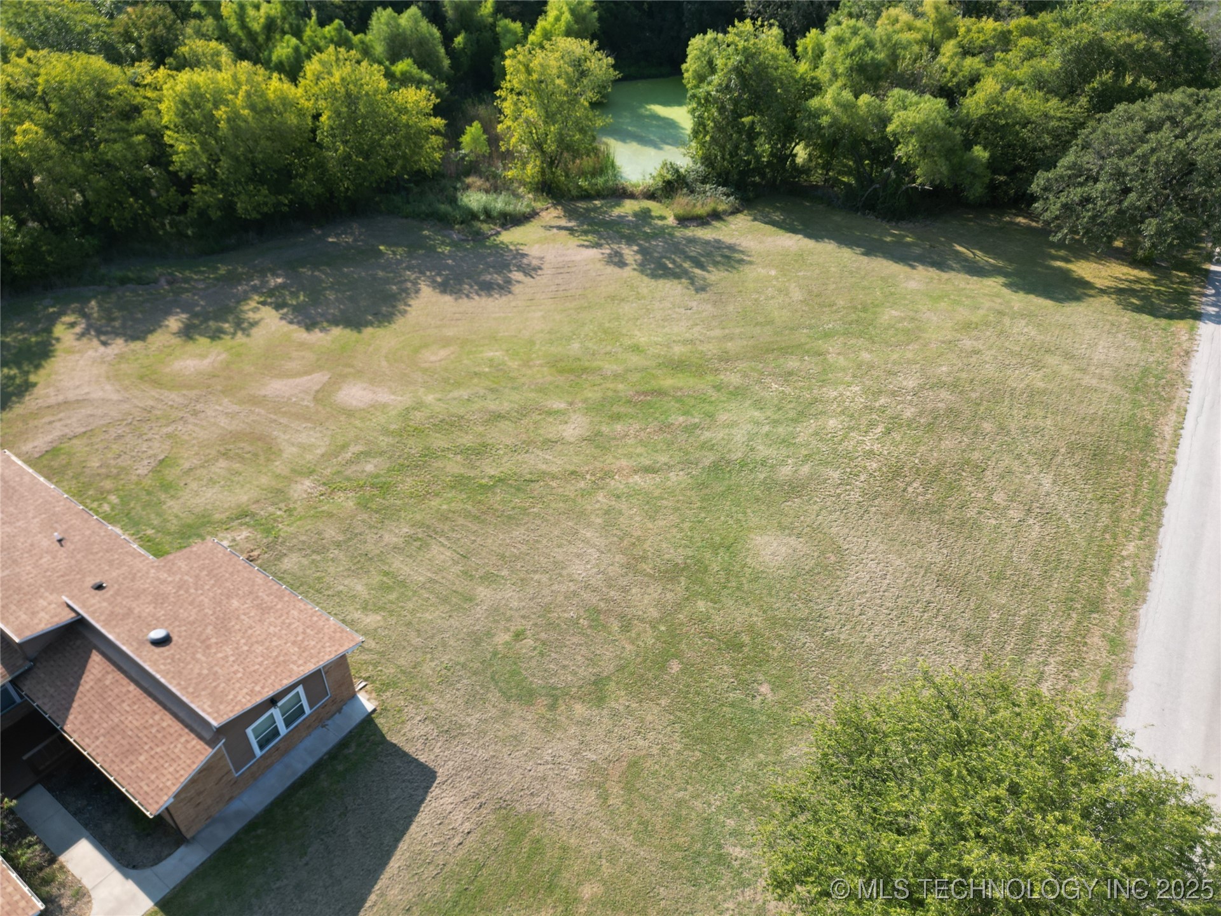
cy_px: 458
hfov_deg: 71.6
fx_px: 847
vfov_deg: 56.8
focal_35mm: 24
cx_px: 610
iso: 100
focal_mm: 6.72
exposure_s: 1/1000
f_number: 1.7
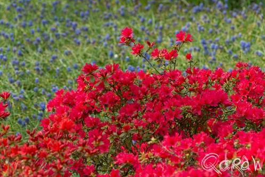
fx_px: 2230
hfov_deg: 6.8
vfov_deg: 4.5
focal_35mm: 303
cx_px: 133
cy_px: 88
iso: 800
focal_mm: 200
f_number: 10
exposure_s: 1/800
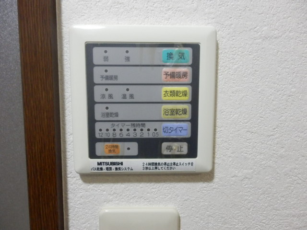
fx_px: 213
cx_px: 154
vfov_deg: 56.8
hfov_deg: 71.6
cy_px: 115
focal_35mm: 24
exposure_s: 1/30
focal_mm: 4.2
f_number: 3
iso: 800
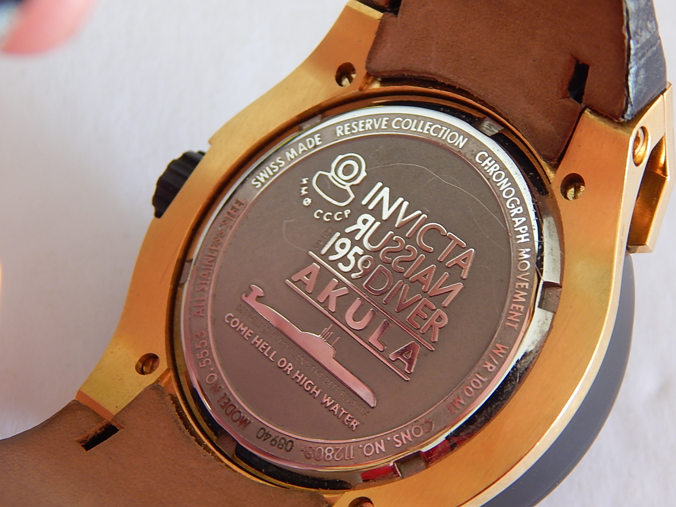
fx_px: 1660
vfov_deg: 17.4
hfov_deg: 23.0
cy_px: 254
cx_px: 338
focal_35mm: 85
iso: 140
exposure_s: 1/30
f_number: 4.3
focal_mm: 15.3
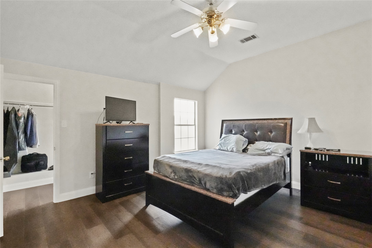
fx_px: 170
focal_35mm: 16
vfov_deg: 72.1
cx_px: 186
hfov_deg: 95.0
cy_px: 124
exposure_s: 1/50
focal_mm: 11
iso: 20000
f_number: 13
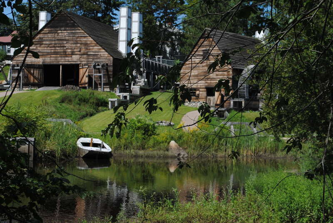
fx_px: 625
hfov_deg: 29.8
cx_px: 166
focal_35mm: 68
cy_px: 112
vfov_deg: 20.2
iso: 100
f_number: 8
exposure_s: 1/250
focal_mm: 45
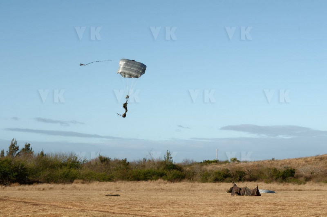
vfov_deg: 13.0
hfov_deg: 19.5
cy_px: 108
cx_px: 164
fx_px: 952
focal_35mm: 105
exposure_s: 1/800
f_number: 11
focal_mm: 70
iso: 160
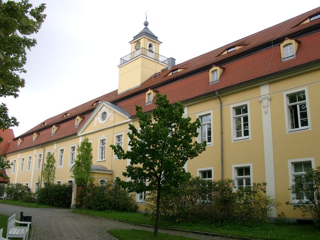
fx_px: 314
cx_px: 160
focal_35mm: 34
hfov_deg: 54.0
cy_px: 120
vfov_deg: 41.8
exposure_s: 1/132
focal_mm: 7.13
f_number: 4
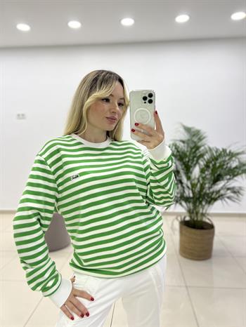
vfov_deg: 67.3
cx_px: 123
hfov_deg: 53.1
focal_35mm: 26
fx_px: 246
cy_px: 164
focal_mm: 5.7
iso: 100
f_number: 1.5
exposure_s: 1/100
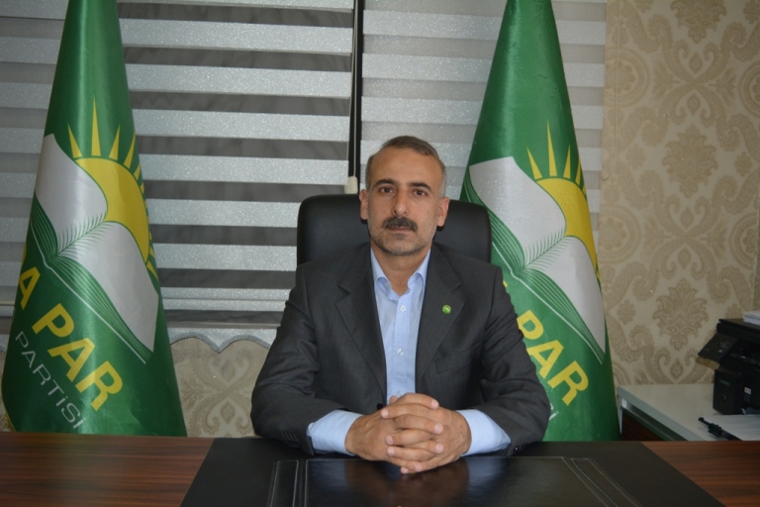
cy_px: 254
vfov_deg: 38.4
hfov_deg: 55.1
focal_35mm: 34
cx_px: 380
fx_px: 728
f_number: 3.8
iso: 500
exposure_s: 1/60
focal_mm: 23
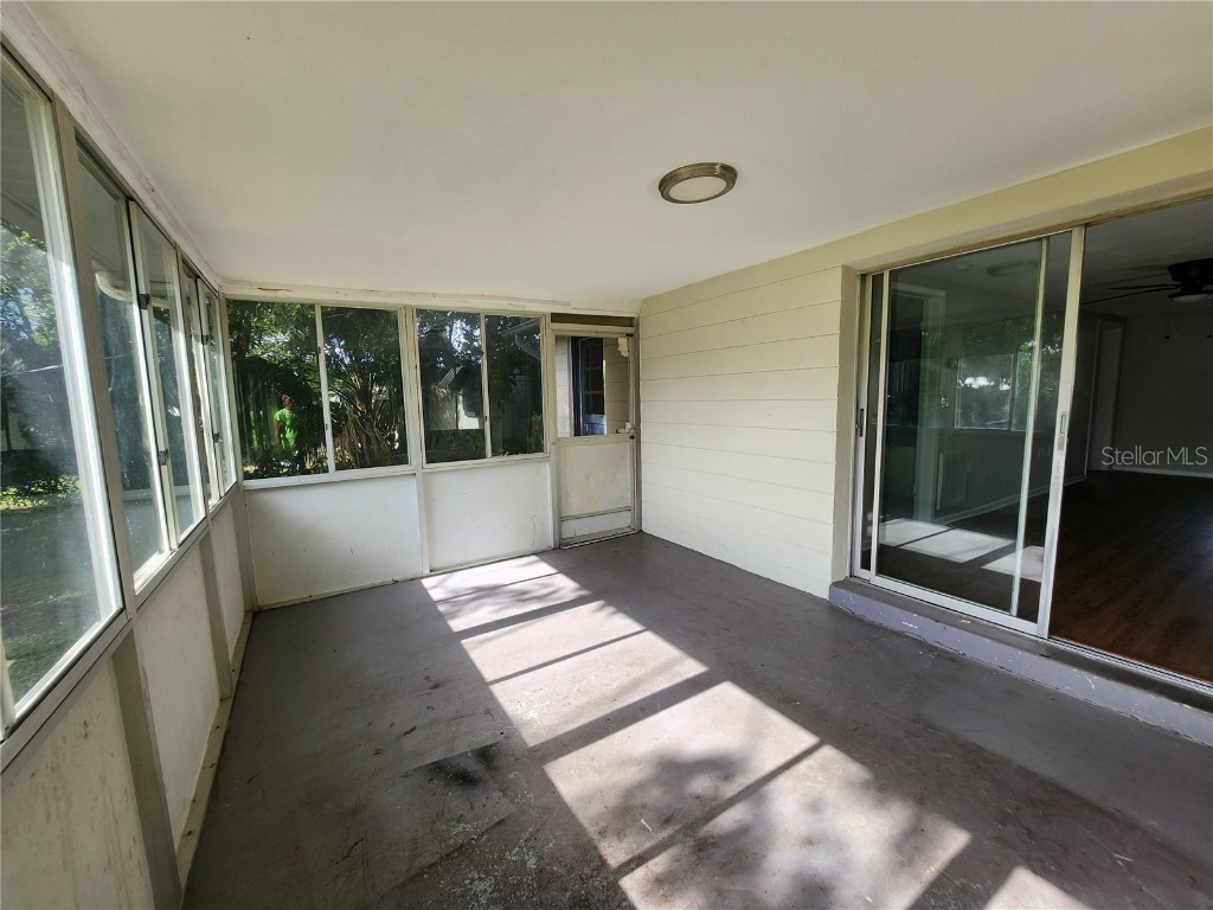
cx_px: 606
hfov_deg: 106.2
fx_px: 456
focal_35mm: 13
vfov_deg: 89.9
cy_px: 455
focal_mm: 1.7
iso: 32
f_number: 2.2
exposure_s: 1/181
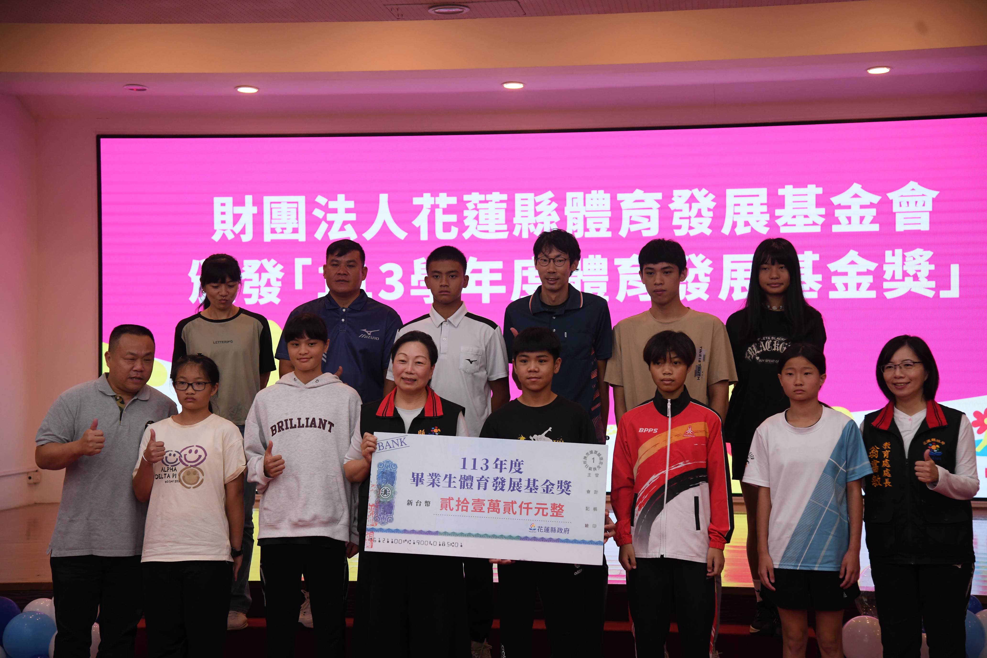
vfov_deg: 21.9
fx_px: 1700
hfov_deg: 32.4
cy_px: 329
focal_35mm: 62
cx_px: 494
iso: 2000
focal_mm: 62
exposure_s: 1/320
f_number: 4
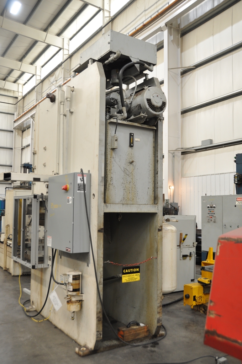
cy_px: 182
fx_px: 334
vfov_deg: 57.3
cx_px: 121
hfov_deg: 39.9
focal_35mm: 33
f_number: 3.8
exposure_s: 1/30
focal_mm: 22
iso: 450
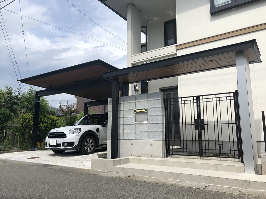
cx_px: 133
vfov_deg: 49.7
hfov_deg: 63.4
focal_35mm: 28
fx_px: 215
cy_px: 100
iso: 20
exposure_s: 1/2208
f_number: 1.8
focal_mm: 4
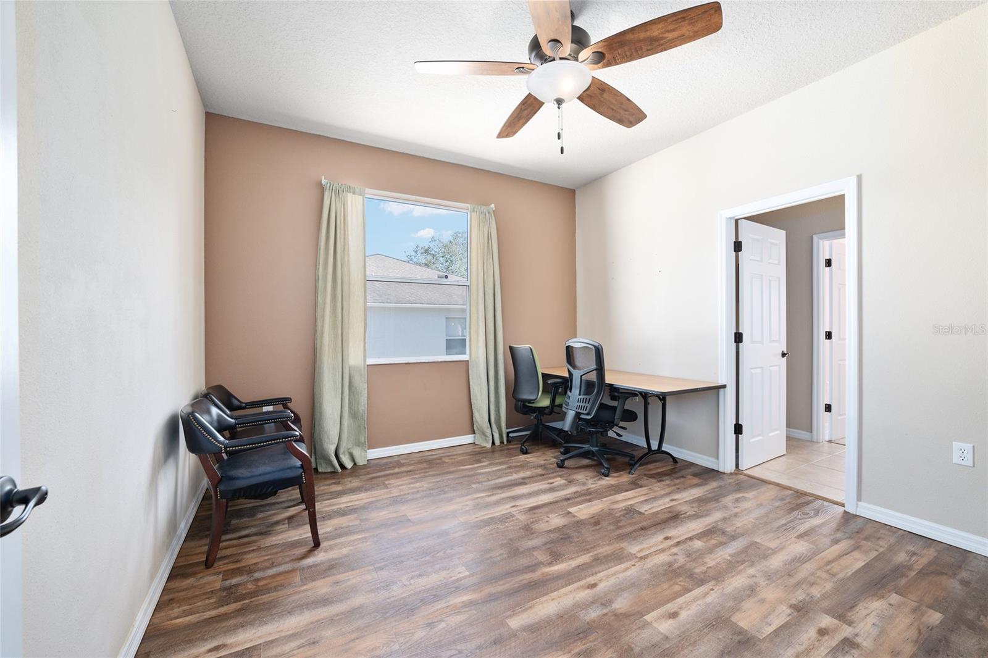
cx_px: 494
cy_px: 329
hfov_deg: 104.3
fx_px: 384
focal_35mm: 14
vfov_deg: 81.2
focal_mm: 14
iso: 320
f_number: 7.1
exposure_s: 1/5
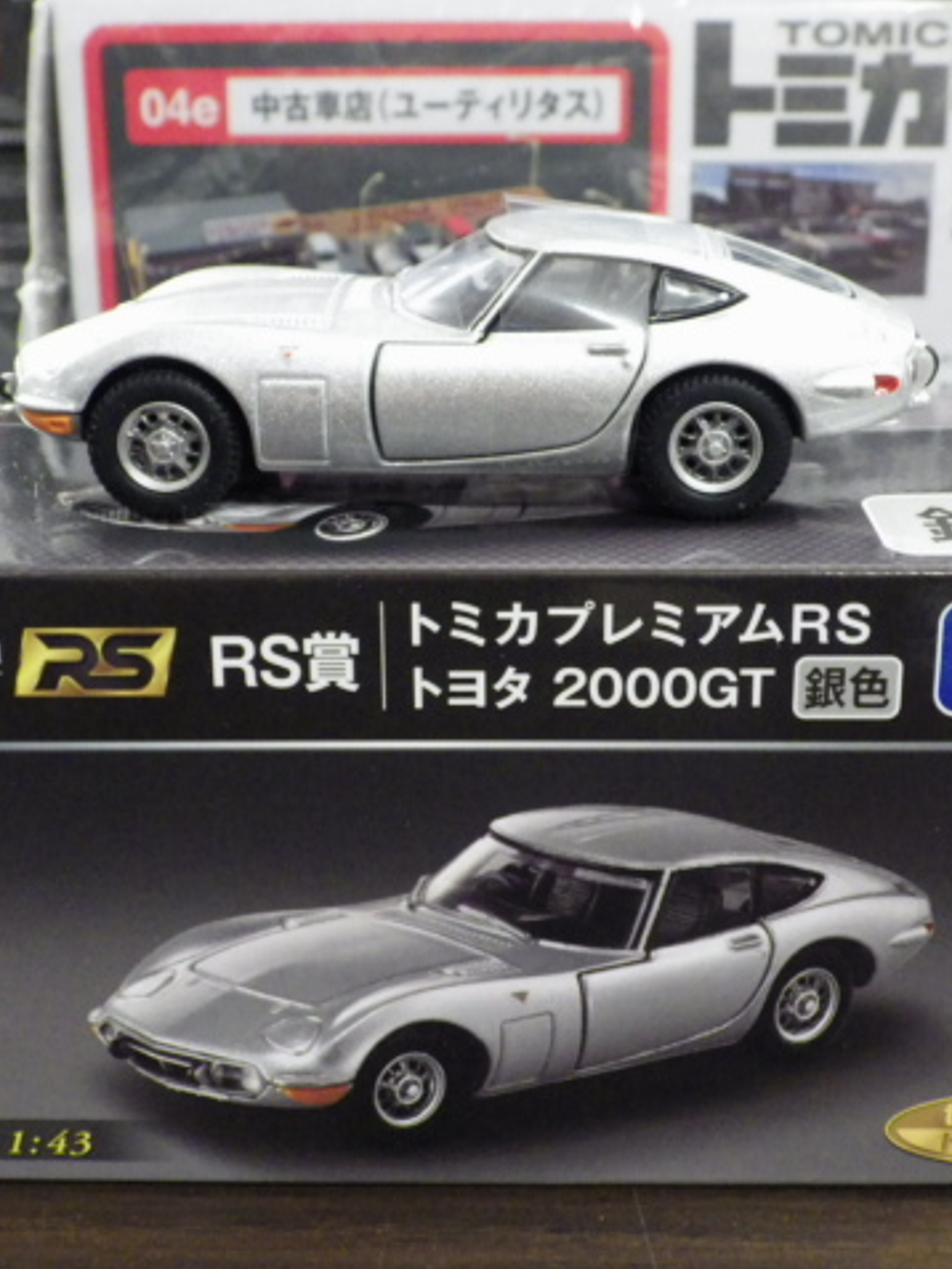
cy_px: 633
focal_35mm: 55
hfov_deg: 26.6
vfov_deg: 34.9
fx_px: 2016
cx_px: 481
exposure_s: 1/25
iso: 1000
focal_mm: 7.4
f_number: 3.6
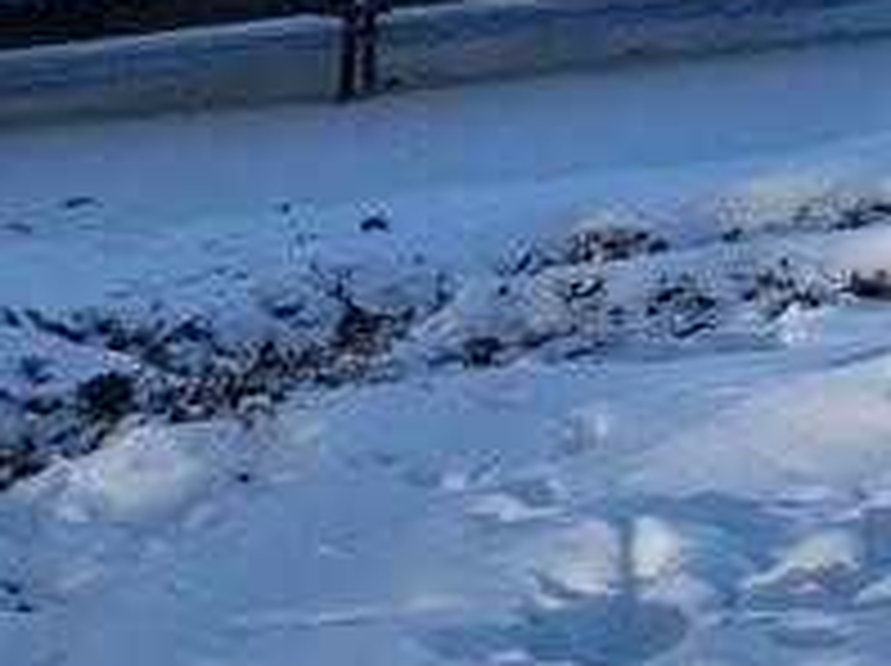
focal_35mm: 119
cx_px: 1976
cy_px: -918
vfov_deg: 10.7
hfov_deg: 13.3
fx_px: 3059
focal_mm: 6.3
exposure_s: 1/5000
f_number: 1.7
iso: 80
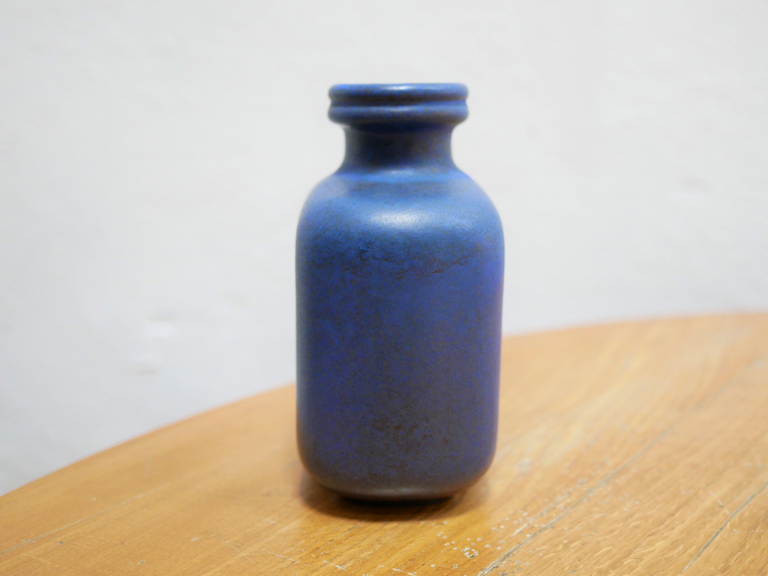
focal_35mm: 40
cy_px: 288
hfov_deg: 46.8
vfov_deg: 36.0
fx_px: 888
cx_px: 384
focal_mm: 20
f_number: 1.7
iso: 1600
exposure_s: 1/60
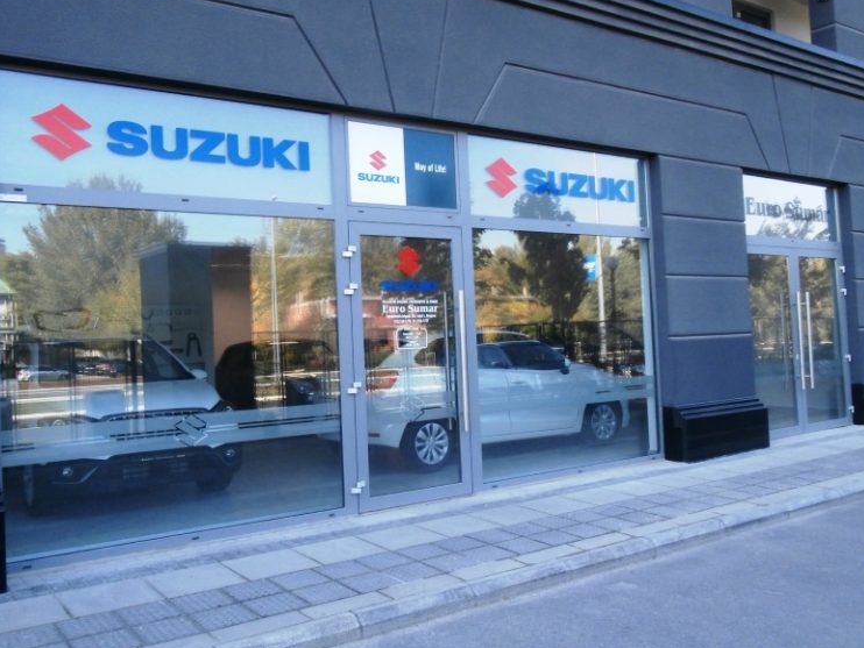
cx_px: 427
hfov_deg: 58.3
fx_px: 774
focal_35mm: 31
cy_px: 316
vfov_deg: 45.5
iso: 250
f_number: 3.5
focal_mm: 5.36
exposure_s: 1/250
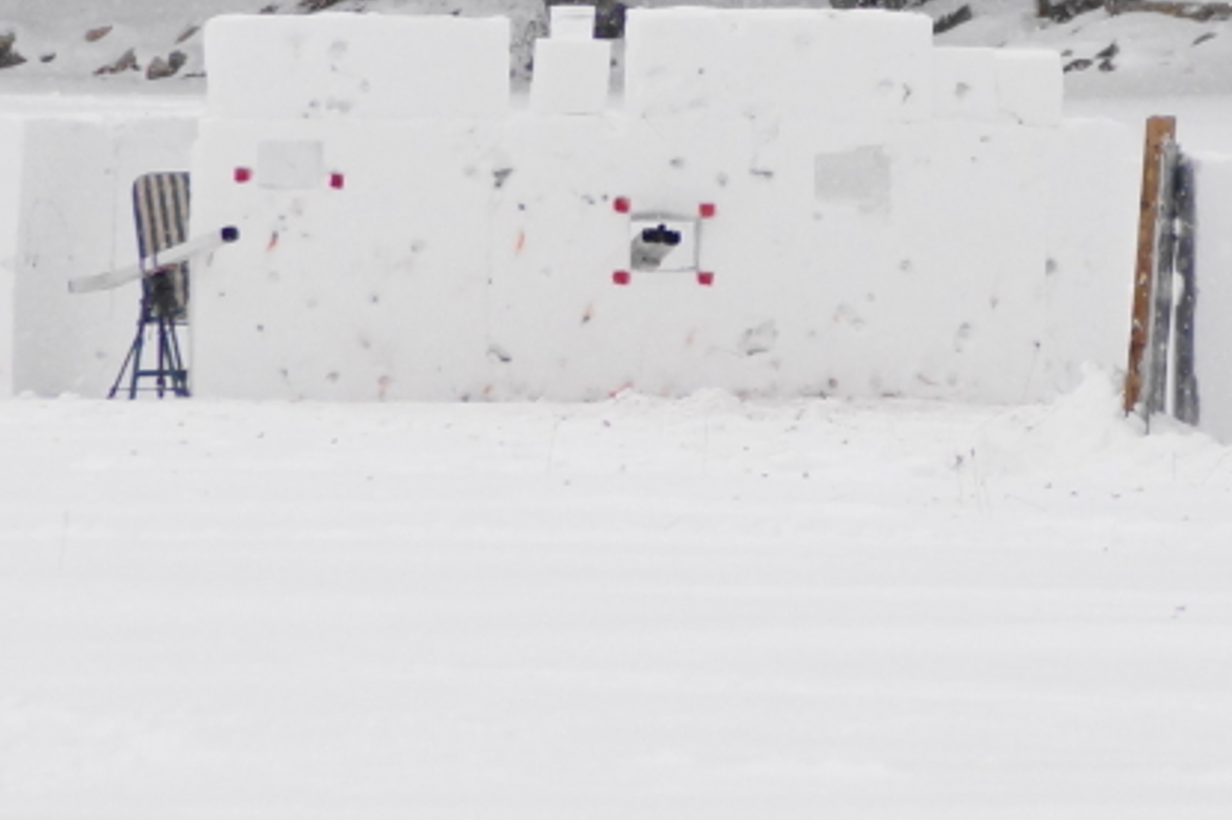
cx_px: 1075
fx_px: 30820
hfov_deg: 2.3
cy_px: -12
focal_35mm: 901
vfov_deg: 1.5
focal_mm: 250
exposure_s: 1/400
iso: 500
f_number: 6.3
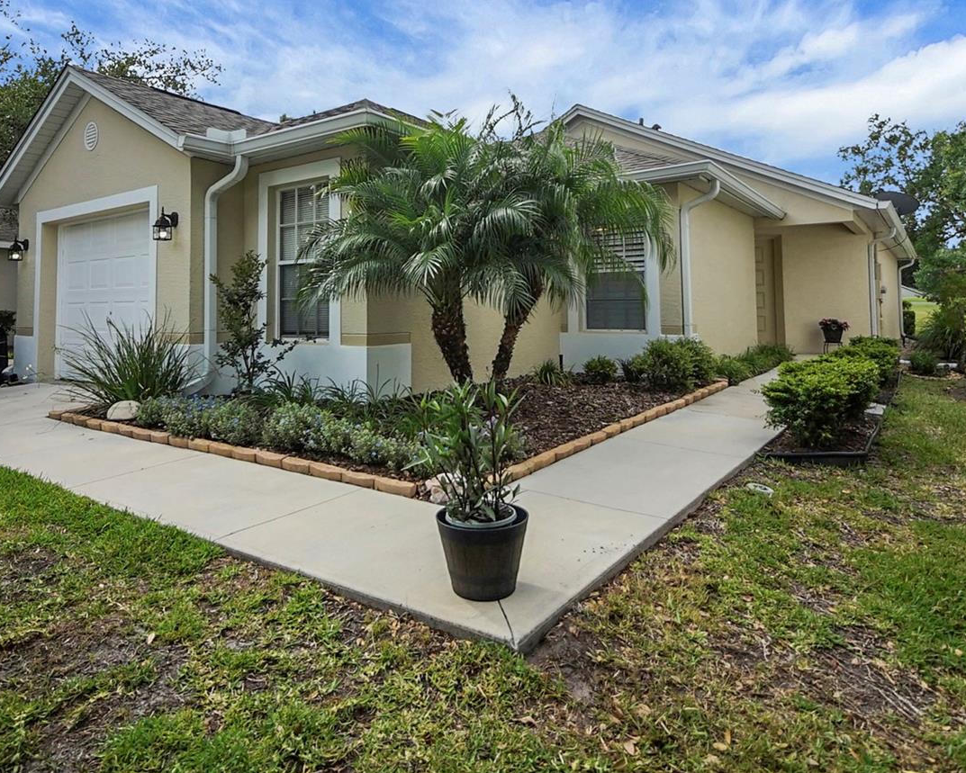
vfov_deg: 64.7
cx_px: 479
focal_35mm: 21
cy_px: 294
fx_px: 601
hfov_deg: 77.6
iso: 500
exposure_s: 1/2000
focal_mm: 10
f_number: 5
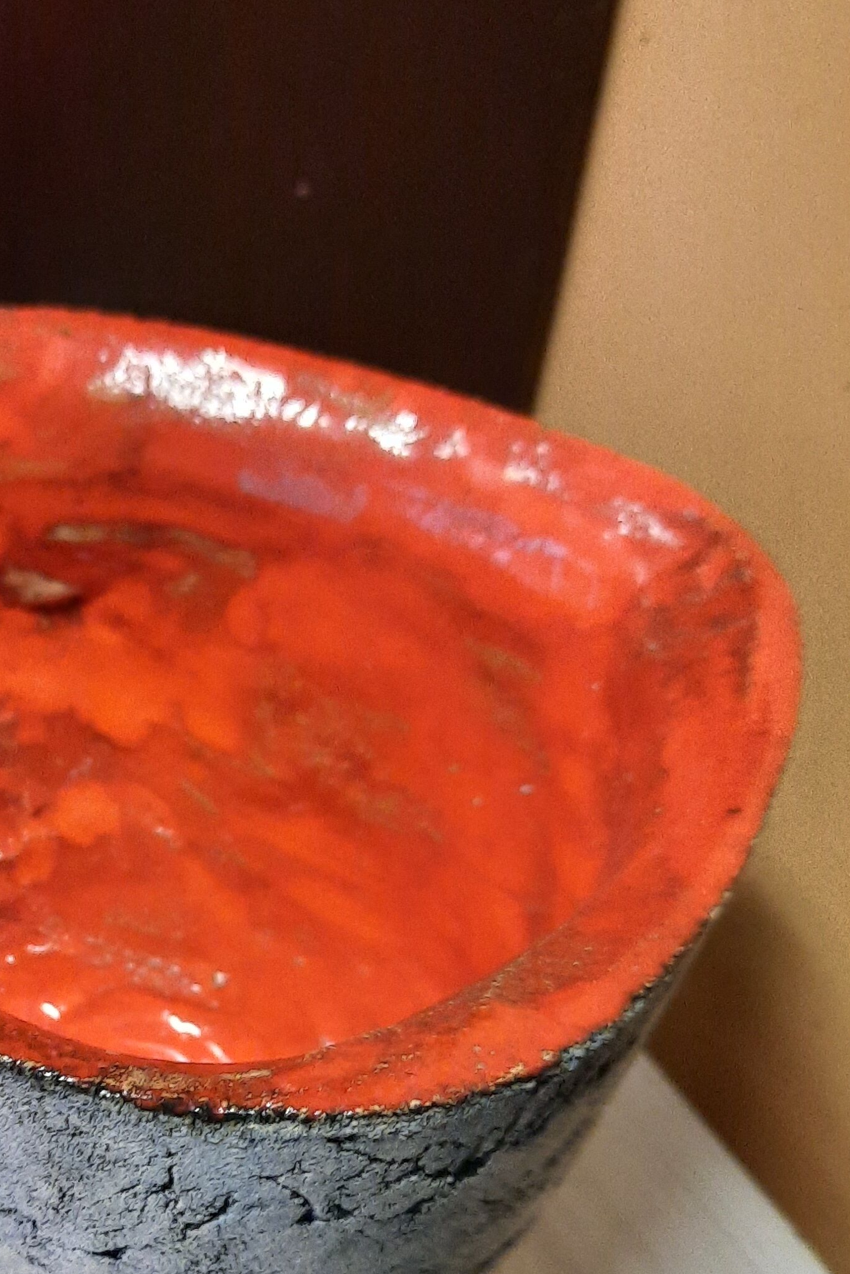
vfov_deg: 38.2
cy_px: 908
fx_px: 1805
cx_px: 76
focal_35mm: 51
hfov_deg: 25.6
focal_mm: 4.6
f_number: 2
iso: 320
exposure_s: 1/30
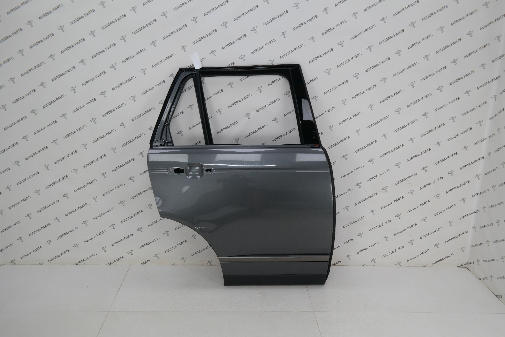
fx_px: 421
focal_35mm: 30
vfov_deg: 43.6
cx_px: 252
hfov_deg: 61.9
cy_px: 168
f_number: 7.1
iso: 200
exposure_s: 1/40
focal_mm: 20
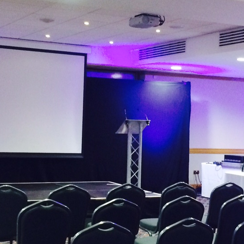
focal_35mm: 77
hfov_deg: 22.4
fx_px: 614
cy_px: 152
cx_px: 163
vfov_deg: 22.4
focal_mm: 4.15
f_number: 2.2
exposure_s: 1/17
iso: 320
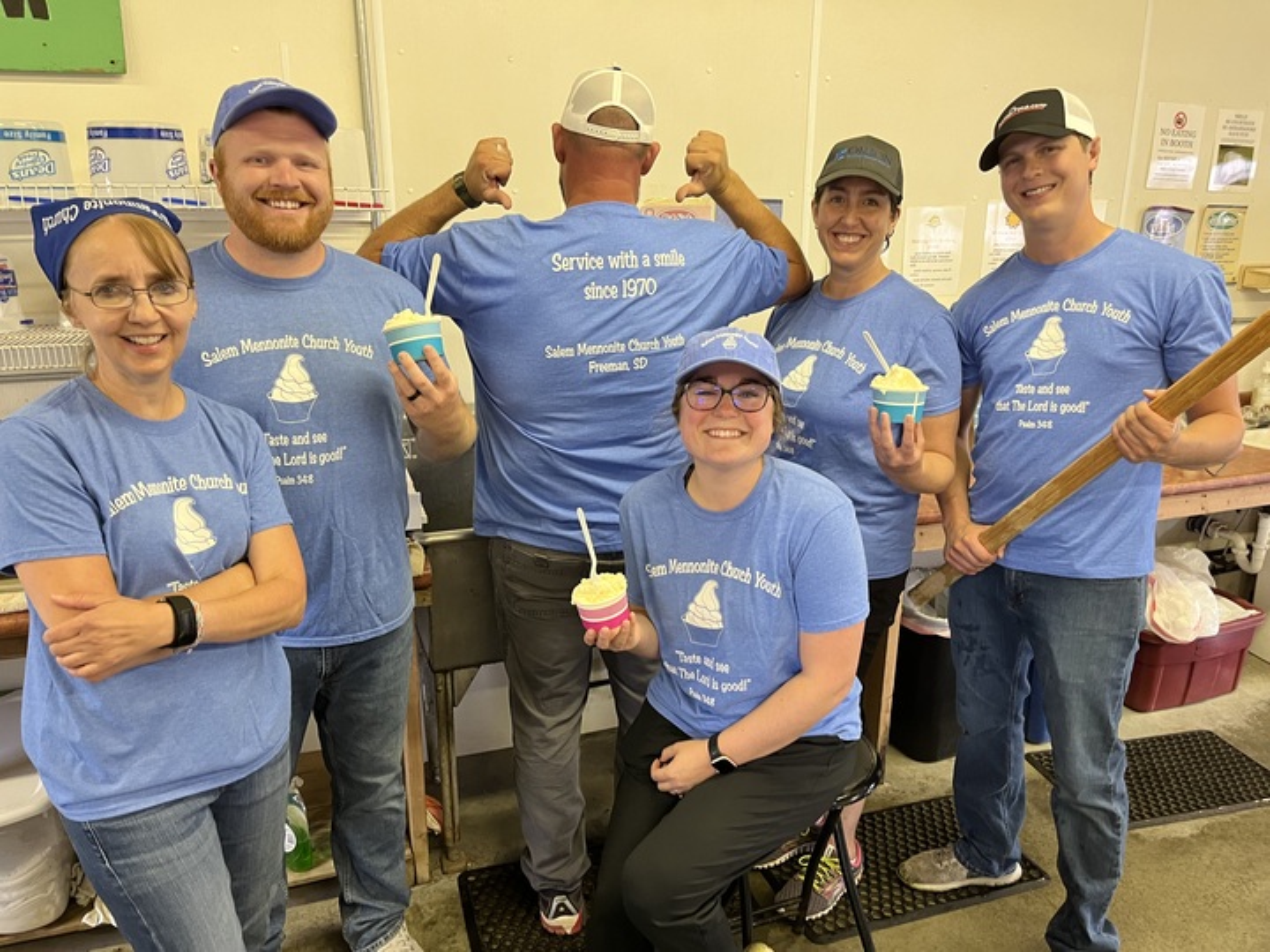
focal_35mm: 26
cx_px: 635
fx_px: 954
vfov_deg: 53.1
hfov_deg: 67.3
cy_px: 476
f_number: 1.6
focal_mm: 5.1
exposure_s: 1/60
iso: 200
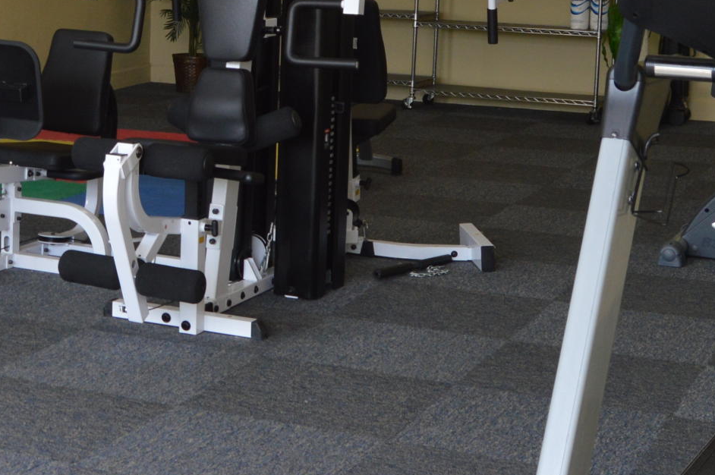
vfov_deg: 15.6
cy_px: 23
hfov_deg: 22.8
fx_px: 1706
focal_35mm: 86
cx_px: 5
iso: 400
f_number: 5.6
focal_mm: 18
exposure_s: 1/125
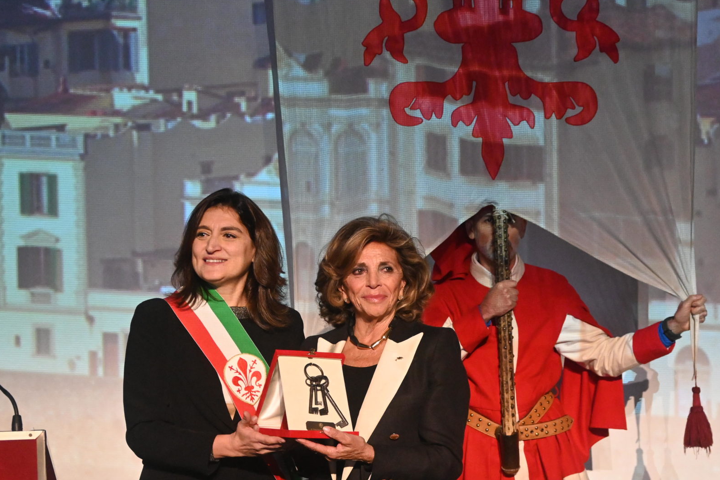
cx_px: 346
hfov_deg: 31.9
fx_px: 1260
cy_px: 370
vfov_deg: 21.4
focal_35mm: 63
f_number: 4.5
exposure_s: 1/80
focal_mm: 26
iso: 3200
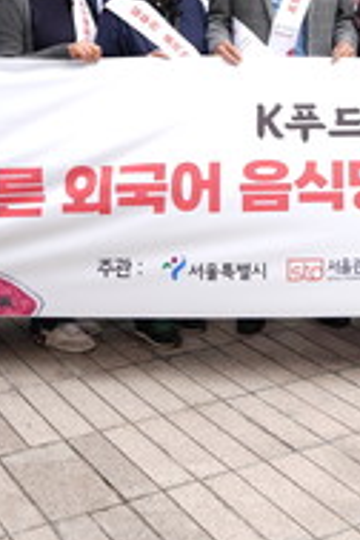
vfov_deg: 25.8
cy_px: 57
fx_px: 1140
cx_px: 369
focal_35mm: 76
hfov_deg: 17.5
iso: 80
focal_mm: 24
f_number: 2.8
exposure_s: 1/200
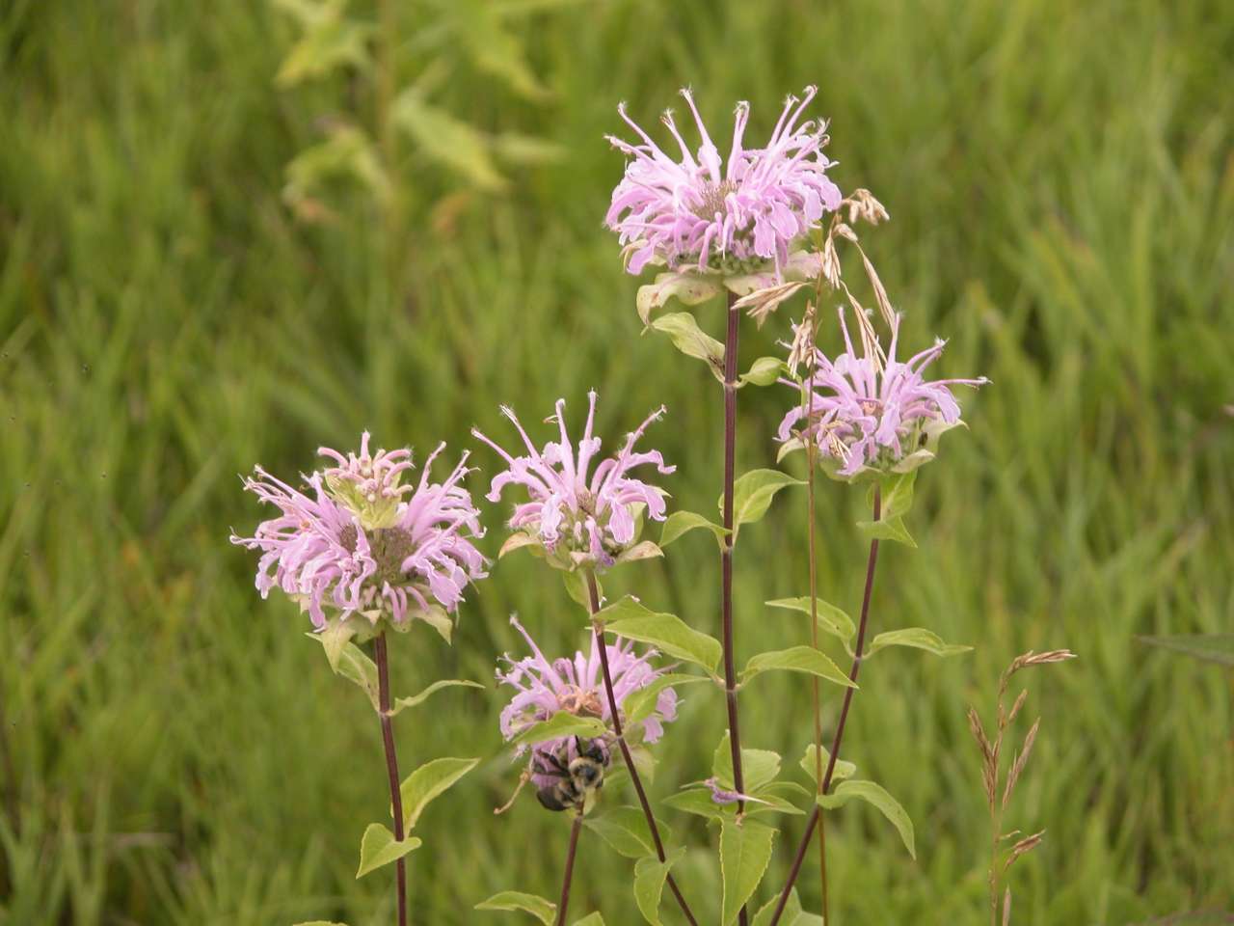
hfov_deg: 11.2
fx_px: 6274
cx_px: 617
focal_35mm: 176
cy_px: 463
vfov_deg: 8.4
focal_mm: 44.7
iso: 100
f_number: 4
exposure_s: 1/491
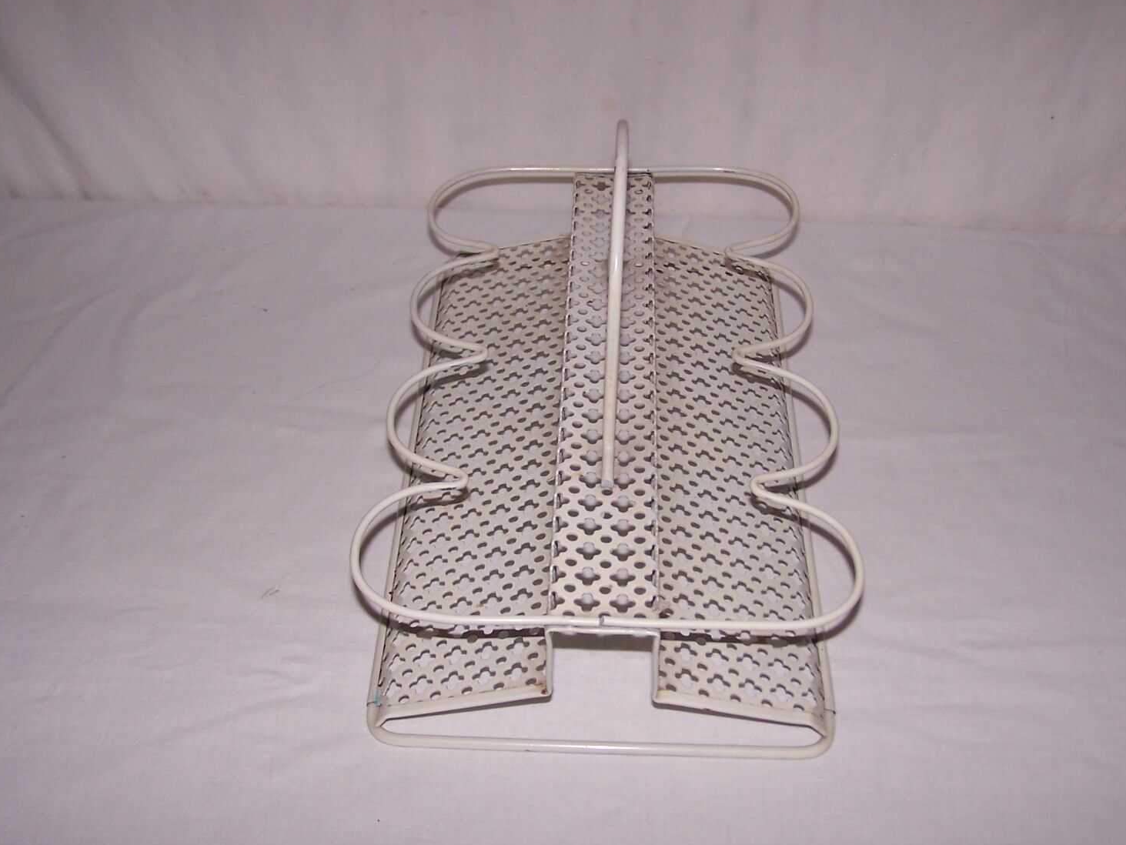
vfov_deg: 33.6
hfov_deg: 43.8
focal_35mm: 43
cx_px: 630
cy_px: 453
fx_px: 1399
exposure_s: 1/60
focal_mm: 6.3
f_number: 2.8
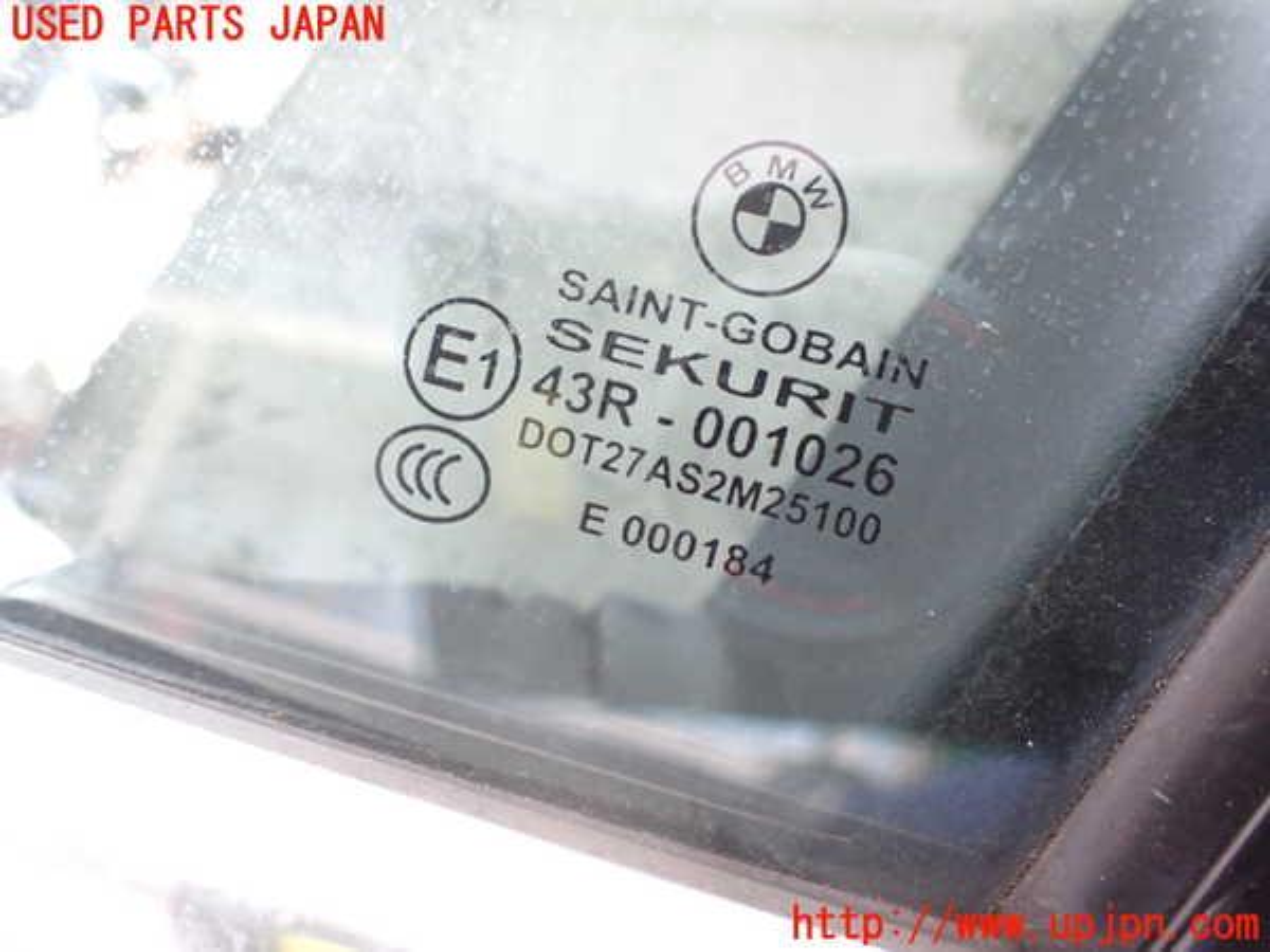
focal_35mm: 30
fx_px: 1101
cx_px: 635
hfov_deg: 60.0
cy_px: 476
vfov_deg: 46.8
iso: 800
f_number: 2.3
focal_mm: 5.4
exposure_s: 1/125
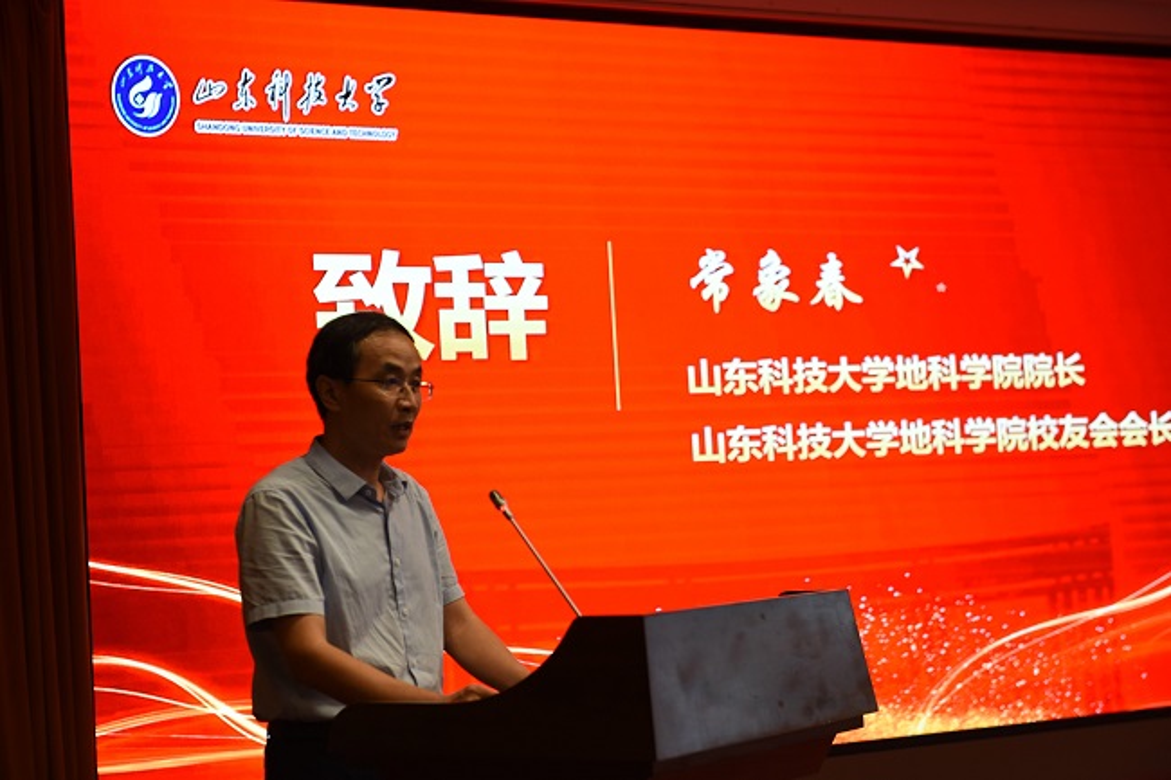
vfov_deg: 19.4
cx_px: 586
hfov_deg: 28.9
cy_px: 390
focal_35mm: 70
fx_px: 2276
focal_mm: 70
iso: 640
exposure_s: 1/125
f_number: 4
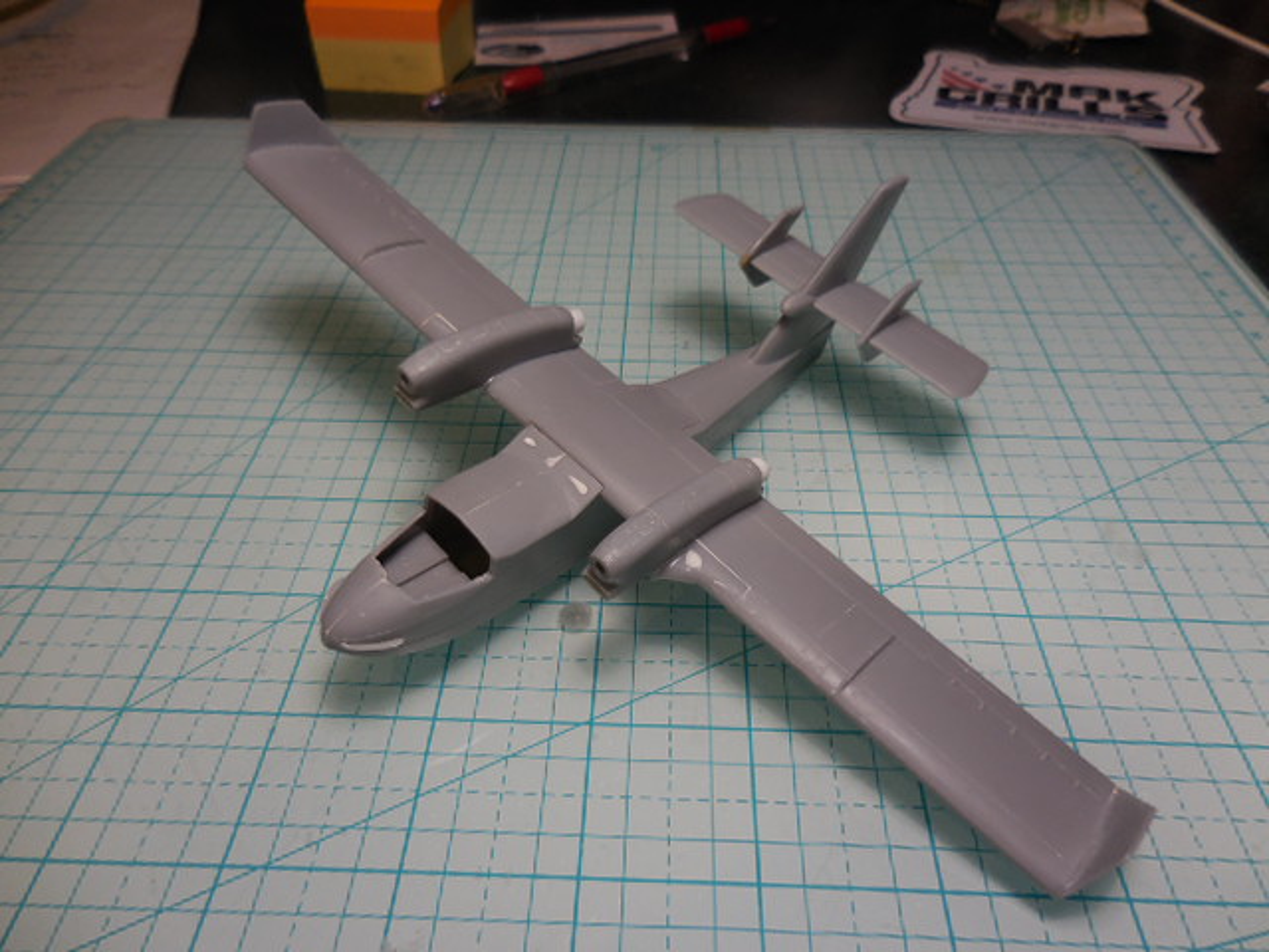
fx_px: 916
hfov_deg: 69.4
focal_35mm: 25
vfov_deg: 54.9
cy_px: 476
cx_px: 634
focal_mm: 4.5
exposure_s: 1/100
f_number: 3.3
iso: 125
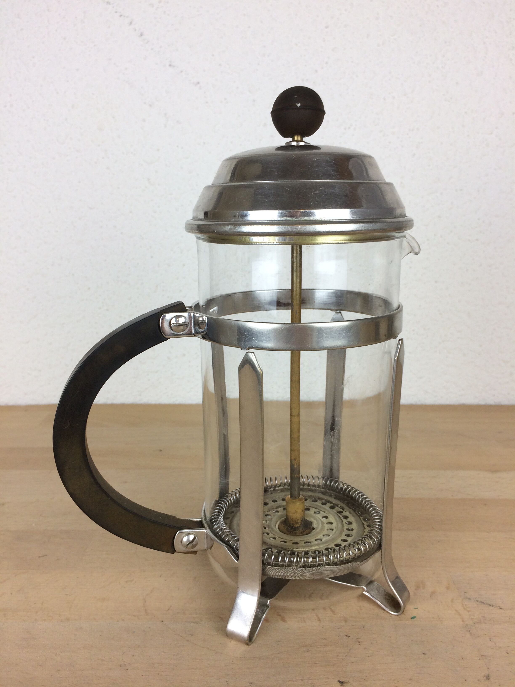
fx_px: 575
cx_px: 258
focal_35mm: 29
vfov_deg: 61.7
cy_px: 344
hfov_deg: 48.2
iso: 50
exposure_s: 1/100
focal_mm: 4.15
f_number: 2.2
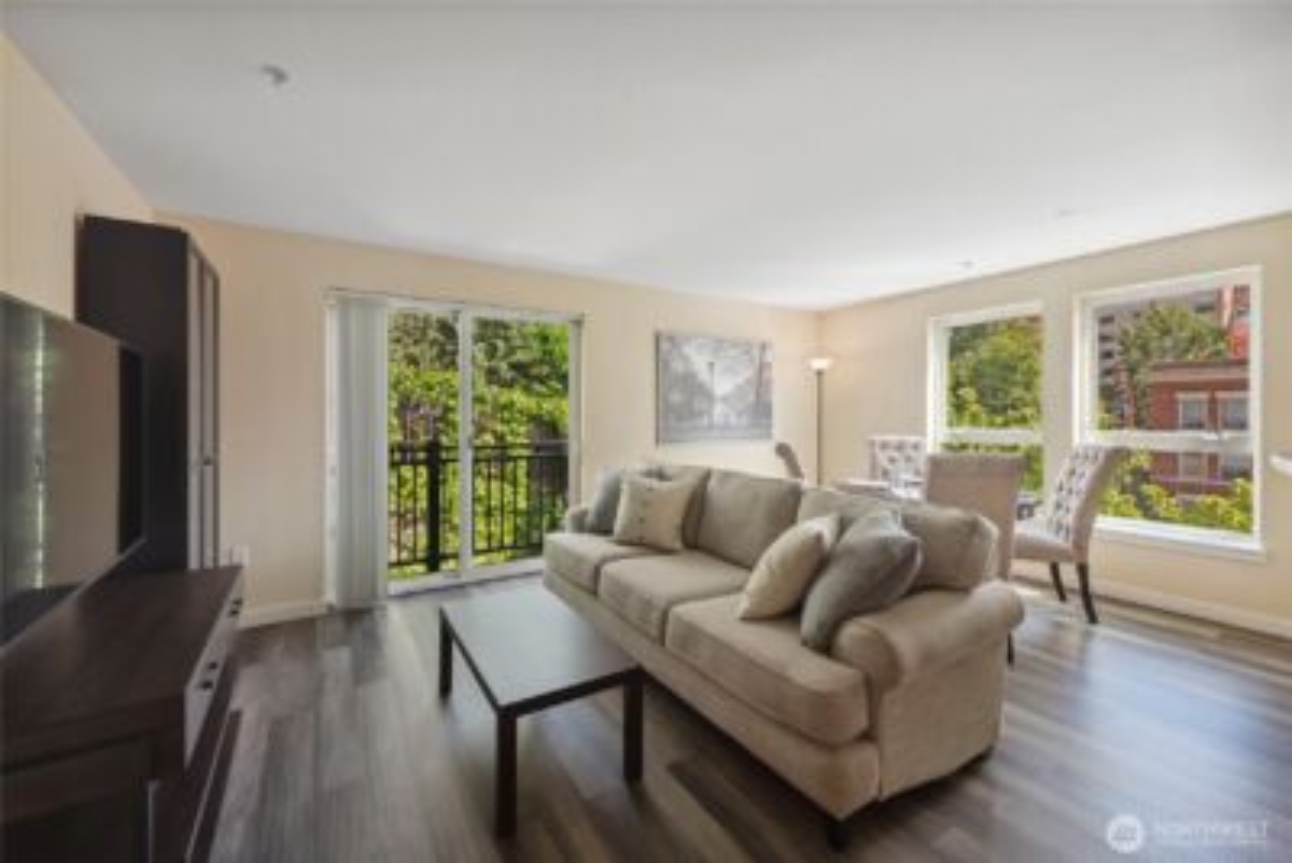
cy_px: 432
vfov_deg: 81.3
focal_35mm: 14
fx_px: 503
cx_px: 646
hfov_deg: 104.2
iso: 200
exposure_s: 1/40
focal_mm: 14
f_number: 8
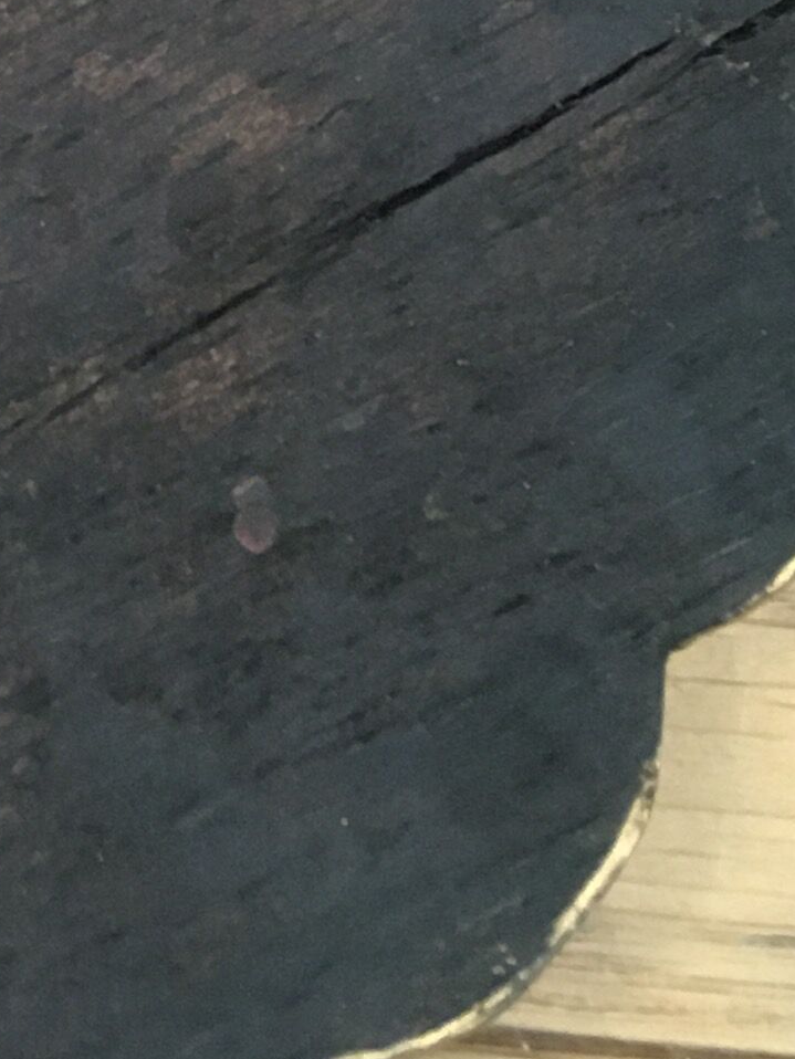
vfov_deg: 15.3
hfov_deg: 11.6
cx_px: -450
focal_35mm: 122
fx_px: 3734
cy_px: -366
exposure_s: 1/20
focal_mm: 4.15
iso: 200
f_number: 2.2
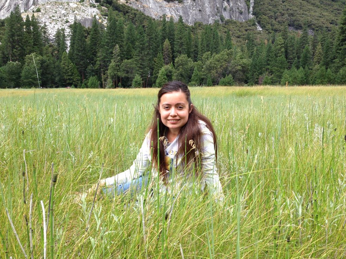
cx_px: 173
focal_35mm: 33
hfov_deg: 55.4
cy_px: 130
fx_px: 330
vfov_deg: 42.9
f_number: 2.4
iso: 50
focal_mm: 4.12
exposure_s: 1/310
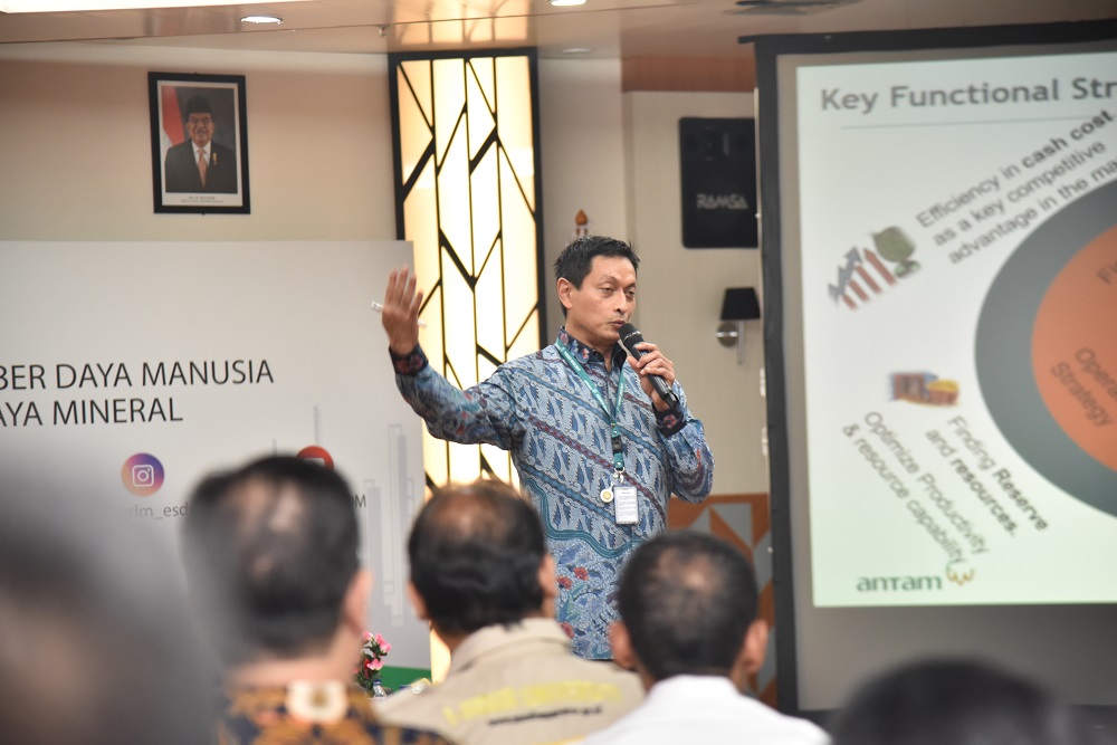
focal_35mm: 120
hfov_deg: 17.1
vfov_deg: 11.4
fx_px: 3724
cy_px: 372
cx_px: 558
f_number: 4
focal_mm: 120
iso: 3200
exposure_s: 1/100
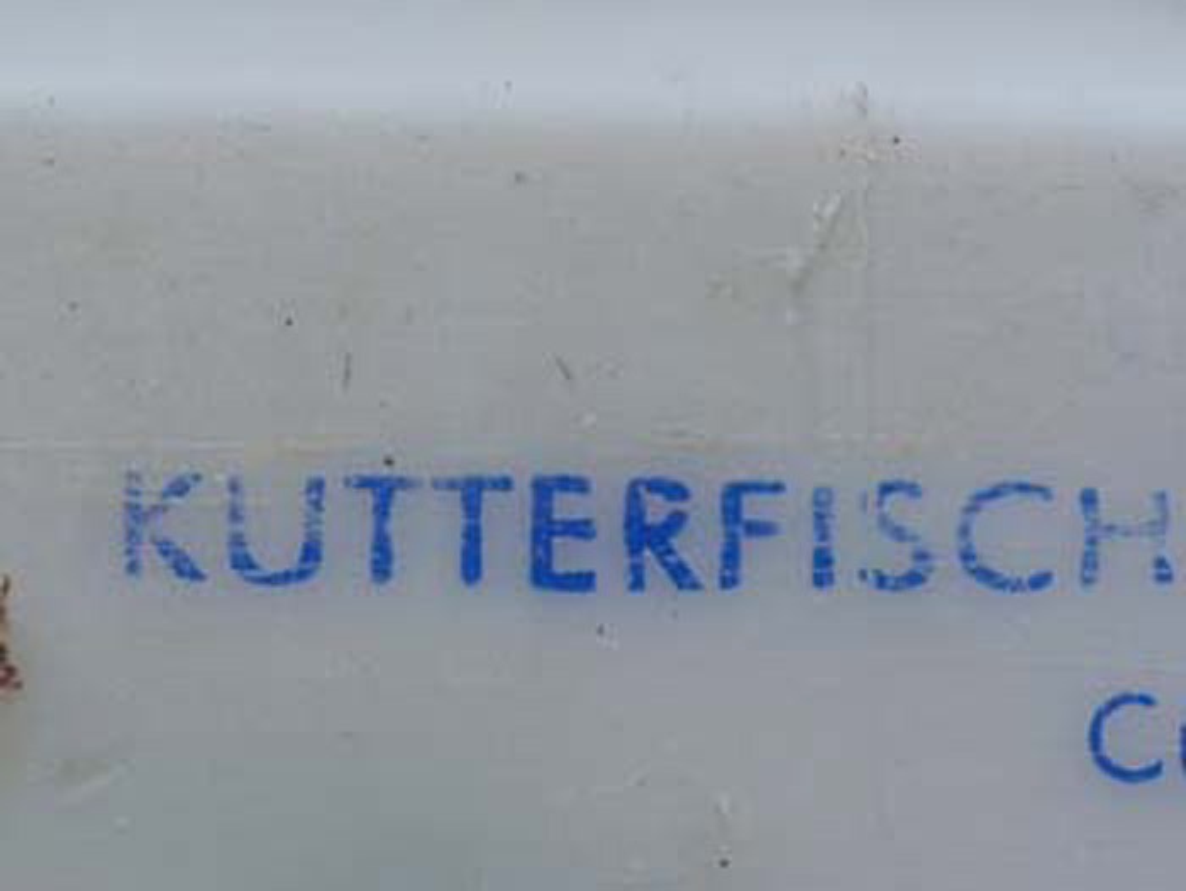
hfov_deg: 11.7
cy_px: 446
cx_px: 593
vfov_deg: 8.8
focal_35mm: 169
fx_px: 5794
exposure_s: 1/500
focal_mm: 28
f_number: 4.5
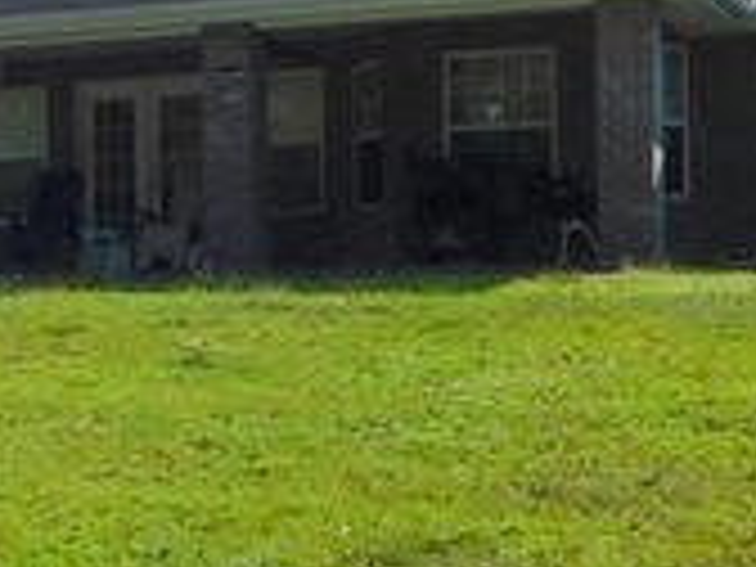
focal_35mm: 114
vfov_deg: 13.0
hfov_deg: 16.3
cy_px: 306
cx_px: -225
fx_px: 2490
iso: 125
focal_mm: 5.3
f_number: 6.4
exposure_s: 1/400
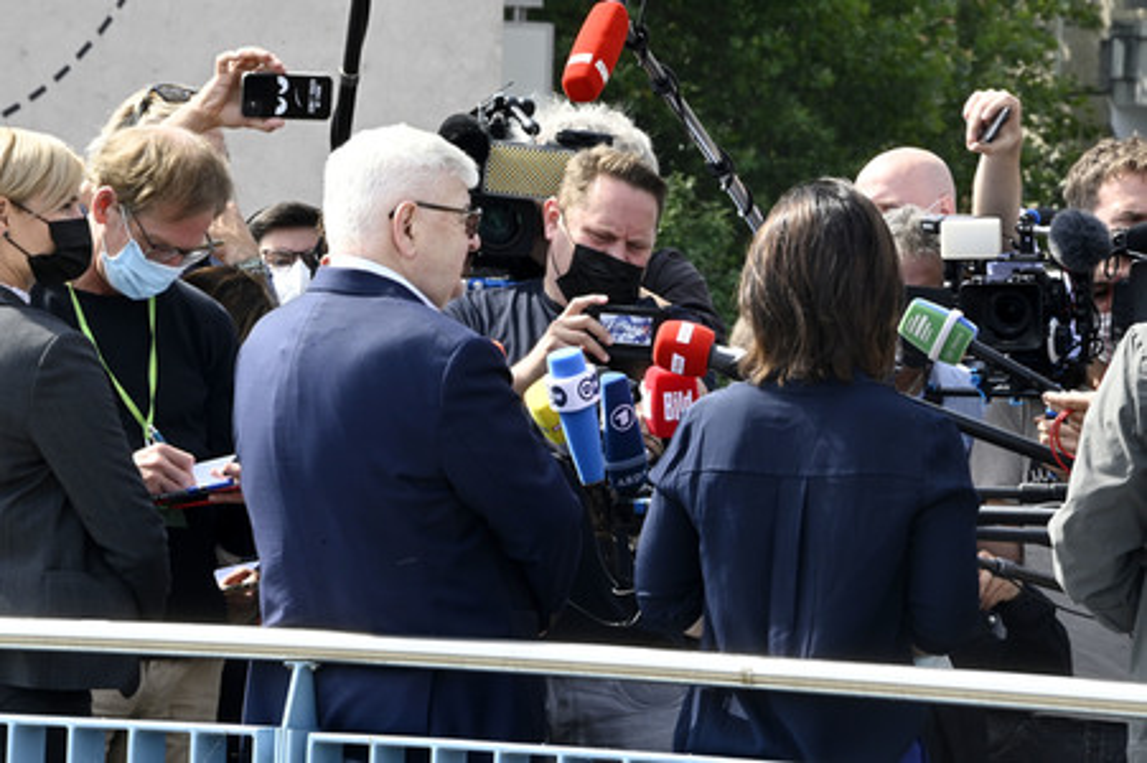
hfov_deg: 8.2
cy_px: 382
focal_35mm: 250
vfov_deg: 5.5
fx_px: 7959
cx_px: 574
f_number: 25
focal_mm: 250
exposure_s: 1/125
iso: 1250
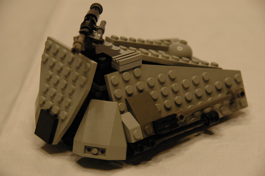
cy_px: 88
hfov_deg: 14.4
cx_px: 132
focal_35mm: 142
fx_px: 1048
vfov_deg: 9.6
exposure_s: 1/30
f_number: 5.6
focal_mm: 95
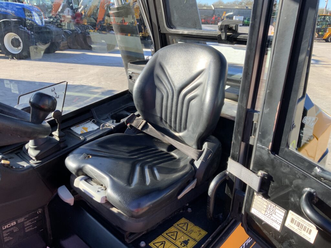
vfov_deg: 48.2
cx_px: 166
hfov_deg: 61.7
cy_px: 124
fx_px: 277
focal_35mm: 29
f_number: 1.8
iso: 16
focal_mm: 3
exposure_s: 1/198
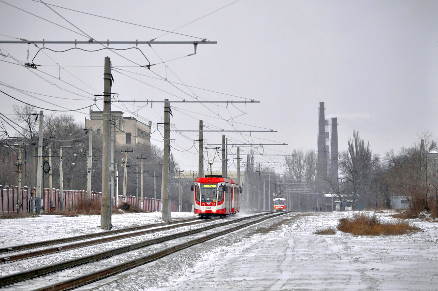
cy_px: 146
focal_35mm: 158
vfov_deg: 8.7
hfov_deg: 13.1
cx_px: 219
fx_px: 1914
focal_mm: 105
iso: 360
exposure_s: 1/250
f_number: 5.6
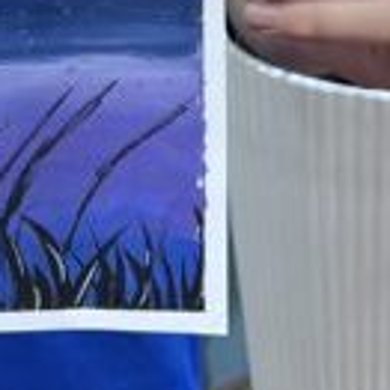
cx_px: -89
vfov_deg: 8.7
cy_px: -649
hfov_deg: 9.8
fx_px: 2243
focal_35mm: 176
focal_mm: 5.7
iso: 80
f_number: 1.5
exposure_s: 1/100
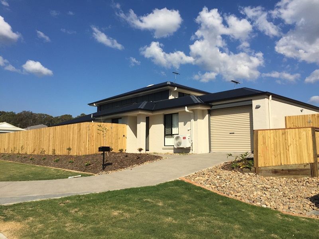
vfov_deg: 48.2
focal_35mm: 29
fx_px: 267
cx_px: 160
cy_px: 120
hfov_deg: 61.7
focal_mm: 4.15
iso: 32
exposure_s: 1/3300
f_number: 2.2
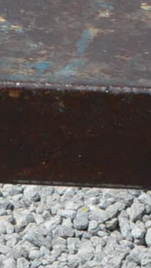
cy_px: 339
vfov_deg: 5.1
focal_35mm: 422
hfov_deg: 2.9
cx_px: 297
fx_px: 3009
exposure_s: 1/250
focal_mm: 35
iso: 100
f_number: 8
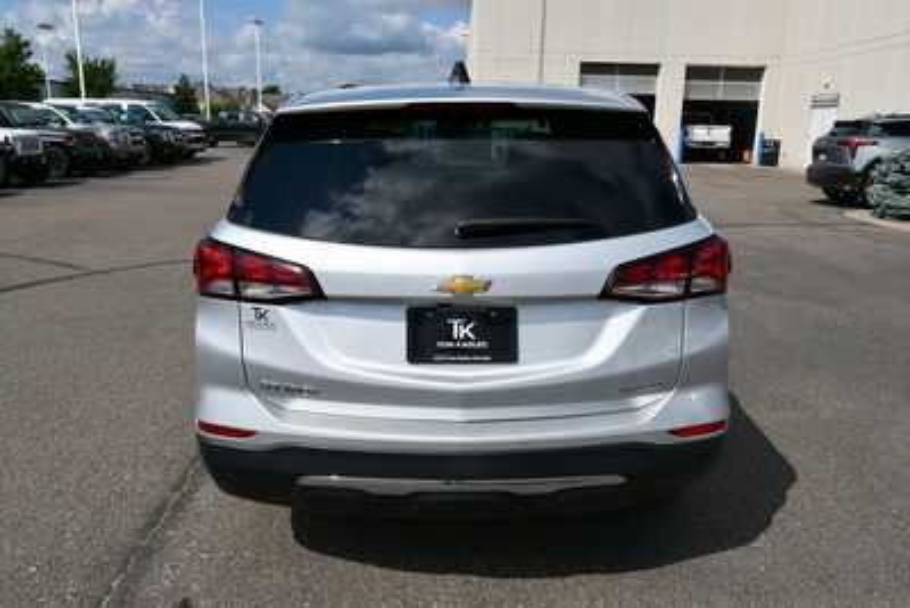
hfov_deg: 61.9
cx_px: 455
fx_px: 759
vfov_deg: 43.6
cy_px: 304
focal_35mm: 30
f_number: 10
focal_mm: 20
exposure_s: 1/400
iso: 100
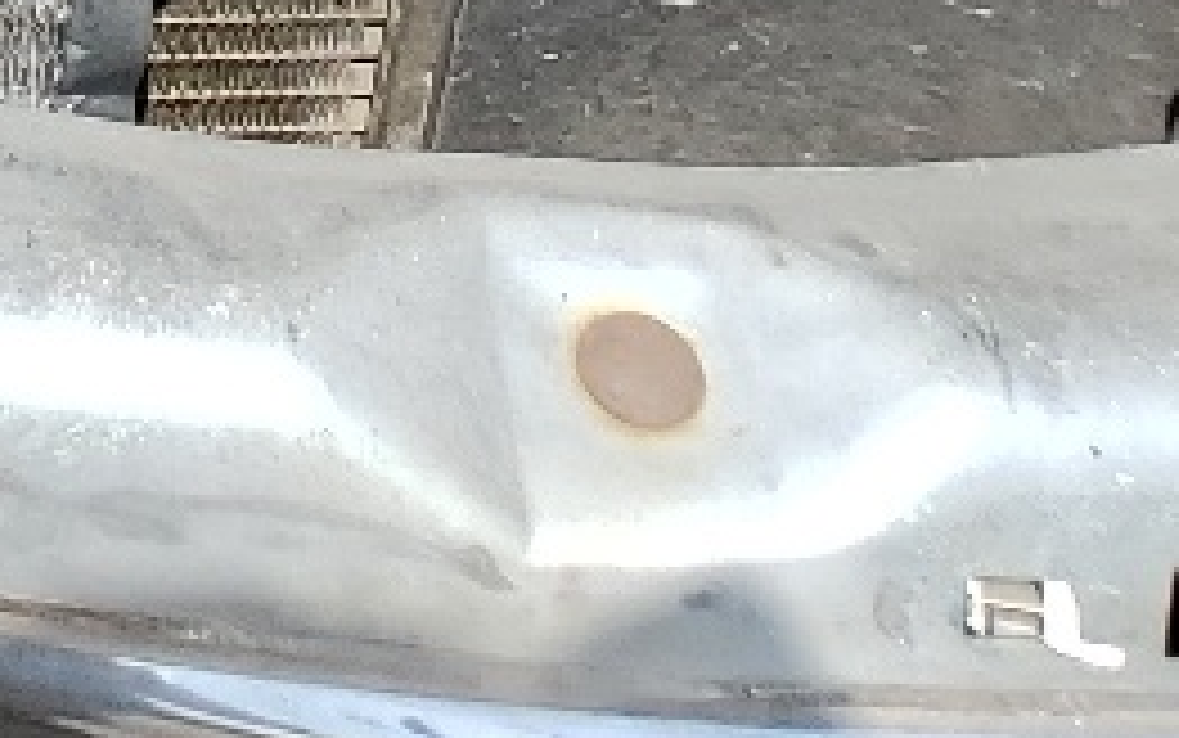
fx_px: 5400
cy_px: -1922
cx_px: -1458
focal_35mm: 168
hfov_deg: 10.9
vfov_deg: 6.6
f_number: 1.5
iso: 50
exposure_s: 1/2000
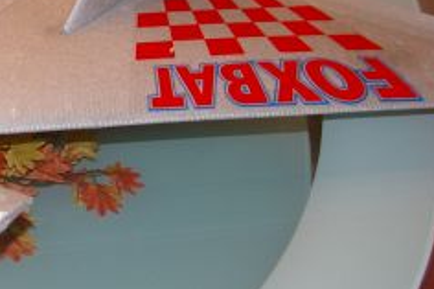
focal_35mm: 122
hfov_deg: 16.4
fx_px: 1470
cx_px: -2
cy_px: 23
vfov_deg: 11.1
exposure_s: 1/45
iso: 200
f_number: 4
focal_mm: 24
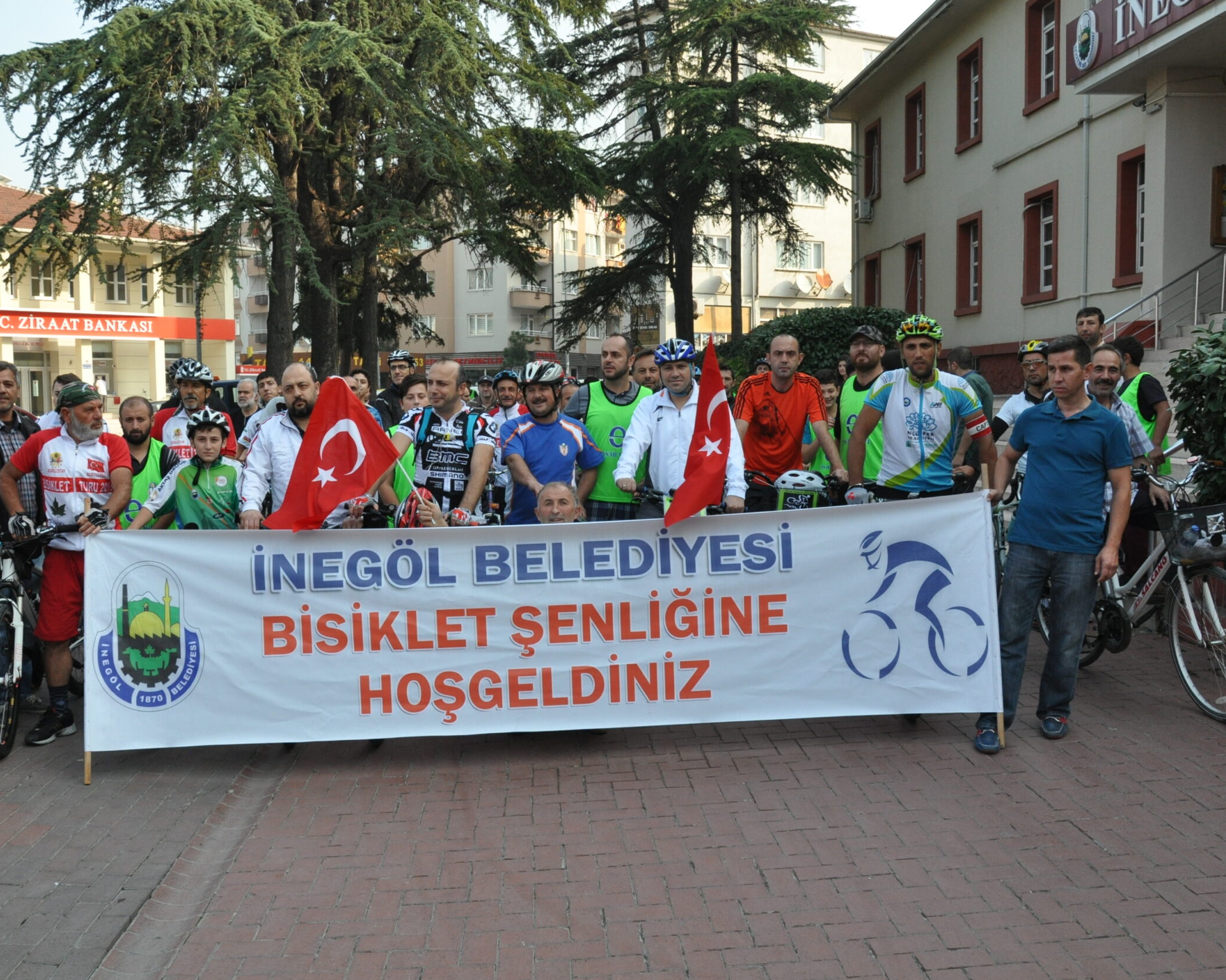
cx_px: 551
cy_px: 498
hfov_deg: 57.1
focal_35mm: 31
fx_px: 1125
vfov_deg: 47.1
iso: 800
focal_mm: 18
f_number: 10
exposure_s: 1/400
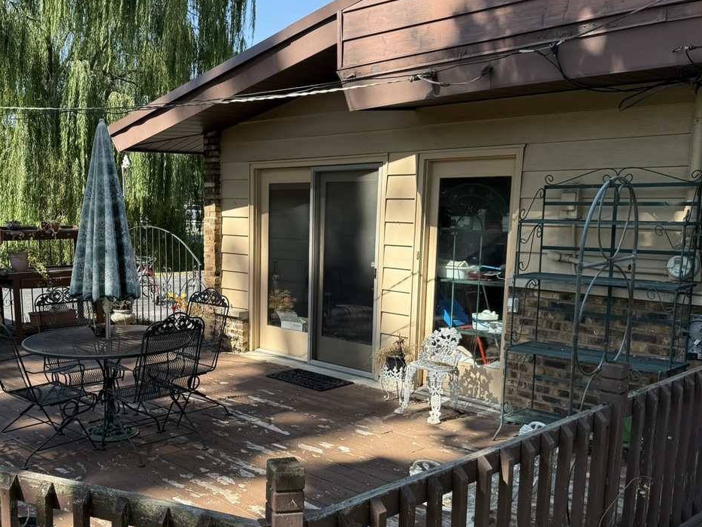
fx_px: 751
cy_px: 326
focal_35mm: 37
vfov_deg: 38.5
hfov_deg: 49.1
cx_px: 224
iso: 80
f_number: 1.78
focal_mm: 6.76
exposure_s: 1/1410
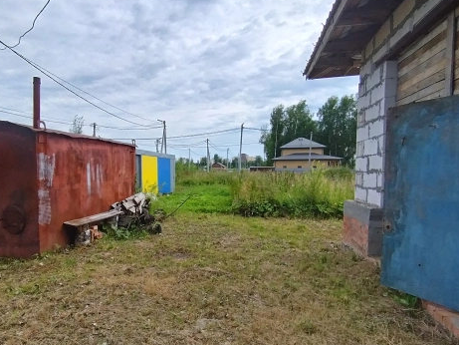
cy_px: 194
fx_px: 305
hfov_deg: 73.2
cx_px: 186
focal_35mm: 23
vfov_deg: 58.7
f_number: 2.2
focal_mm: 1.42
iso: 100
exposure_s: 1/1510
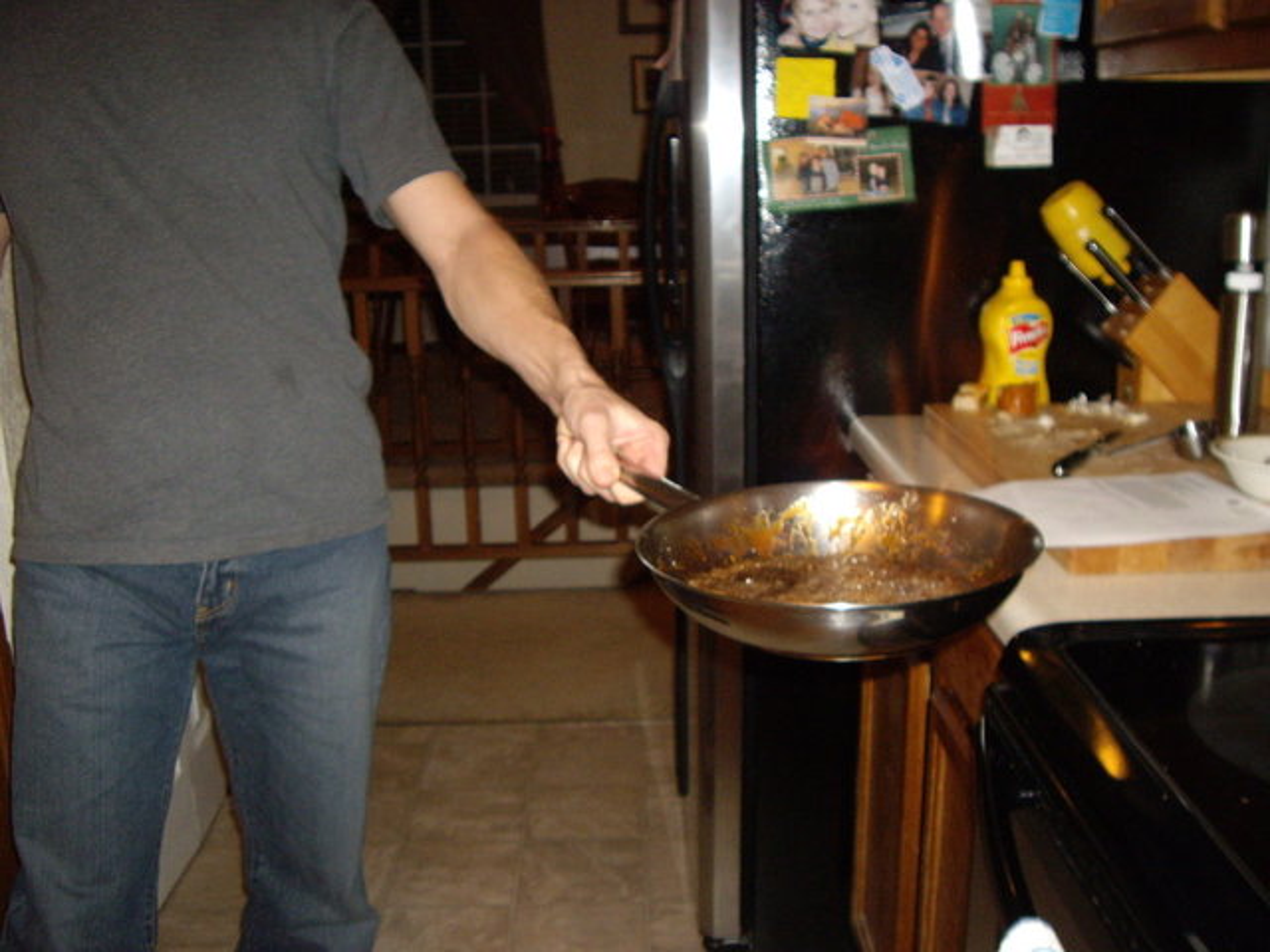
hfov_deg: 49.0
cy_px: 476
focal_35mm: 38
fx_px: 1394
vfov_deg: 37.7
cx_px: 635
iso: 200
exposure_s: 1/40
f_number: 2.7
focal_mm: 6.2
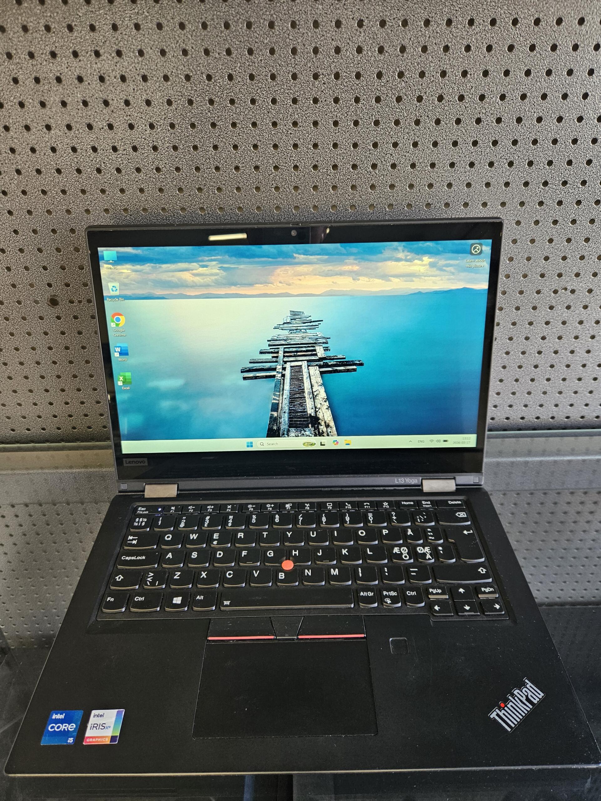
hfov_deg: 58.9
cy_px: 400
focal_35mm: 23
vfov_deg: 73.9
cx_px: 300
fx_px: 532
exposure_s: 1/100
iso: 200
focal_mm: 5.4
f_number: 1.8
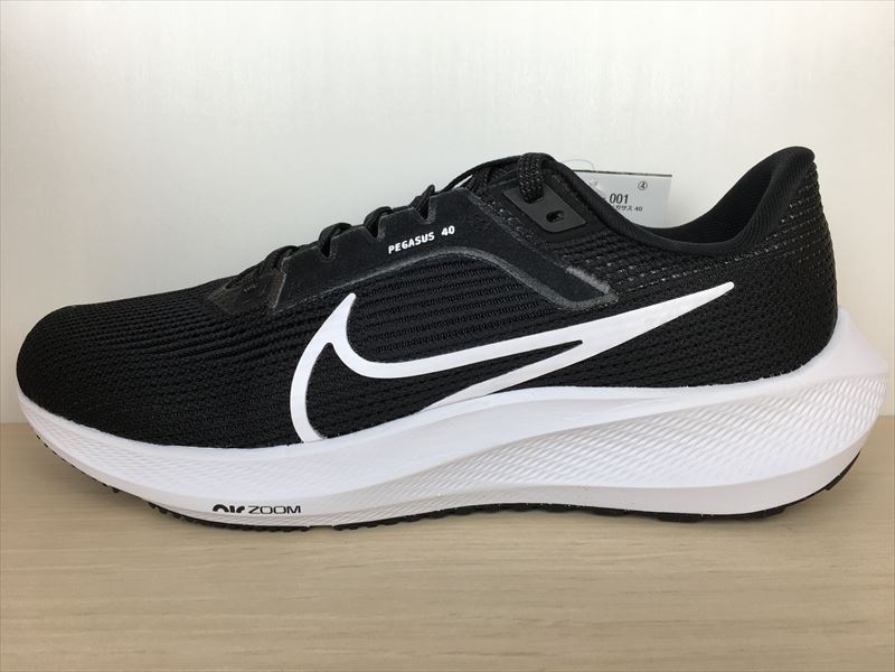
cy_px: 336
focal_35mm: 29
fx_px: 750
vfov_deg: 48.2
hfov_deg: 61.7
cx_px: 448
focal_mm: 4.15
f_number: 2.2
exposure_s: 1/120
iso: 32
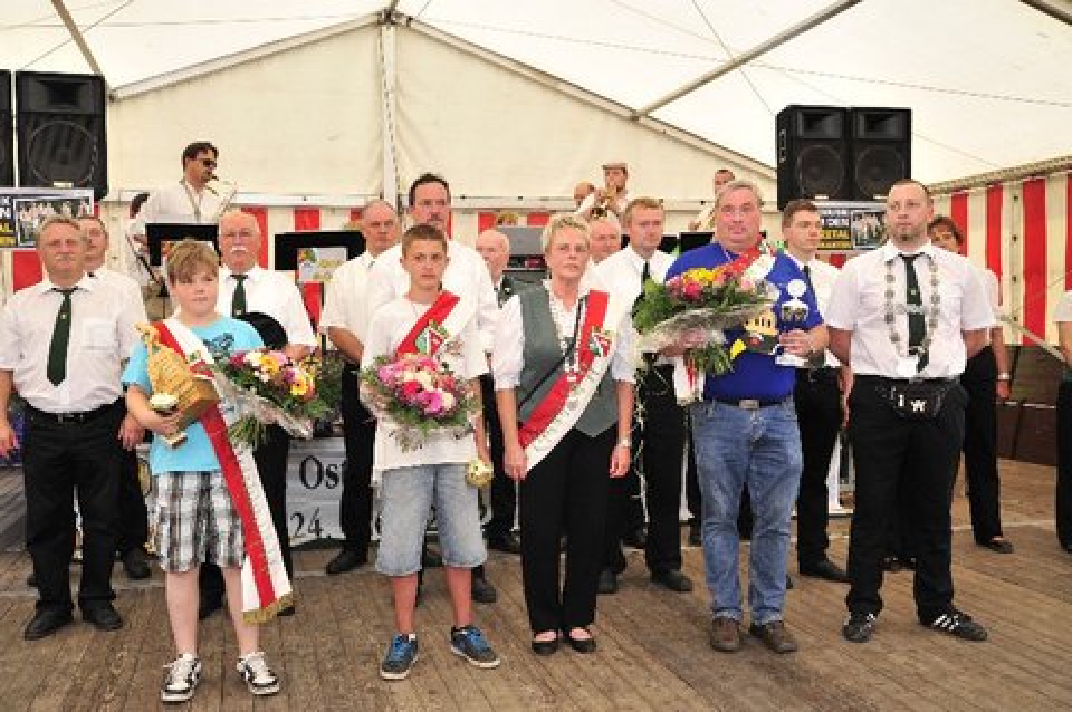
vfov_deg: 36.8
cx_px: 536
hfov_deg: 53.2
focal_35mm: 36
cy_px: 356
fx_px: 1071
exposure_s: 1/60
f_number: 7.1
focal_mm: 36
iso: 500
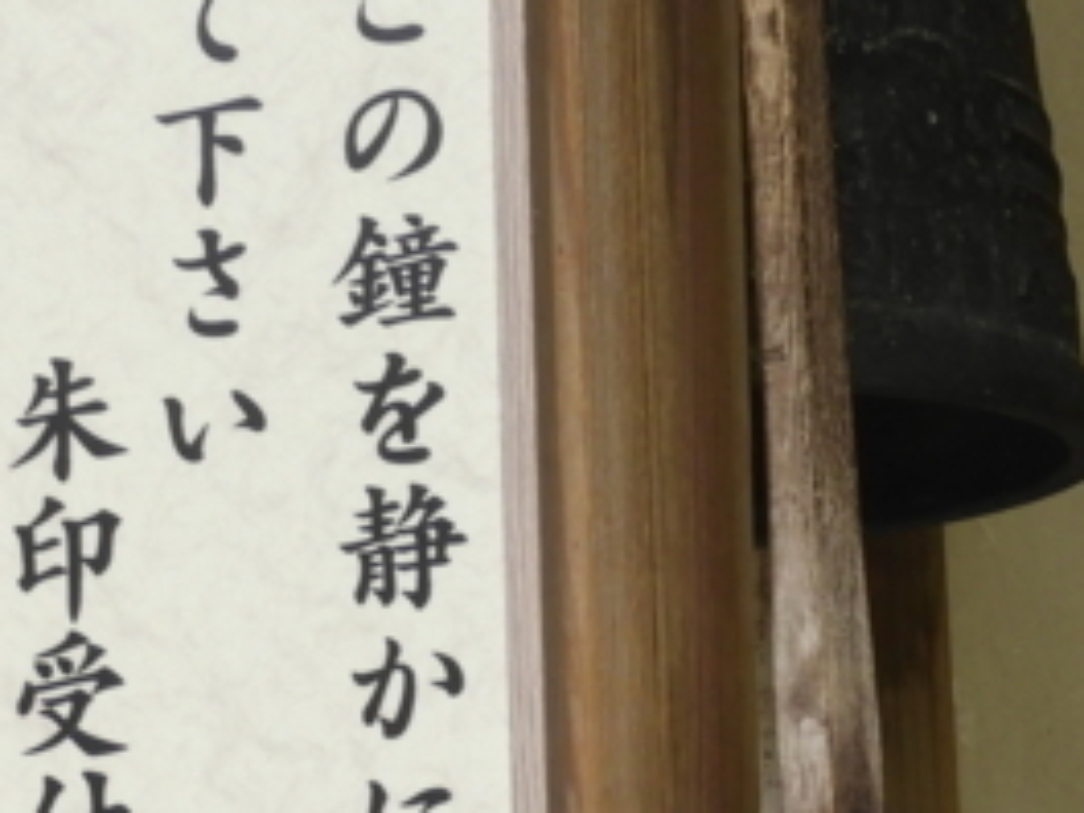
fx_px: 6670
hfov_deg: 9.3
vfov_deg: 7.0
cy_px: 337
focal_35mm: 213
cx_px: 604
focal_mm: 9.9
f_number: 4
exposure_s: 1/30
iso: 100
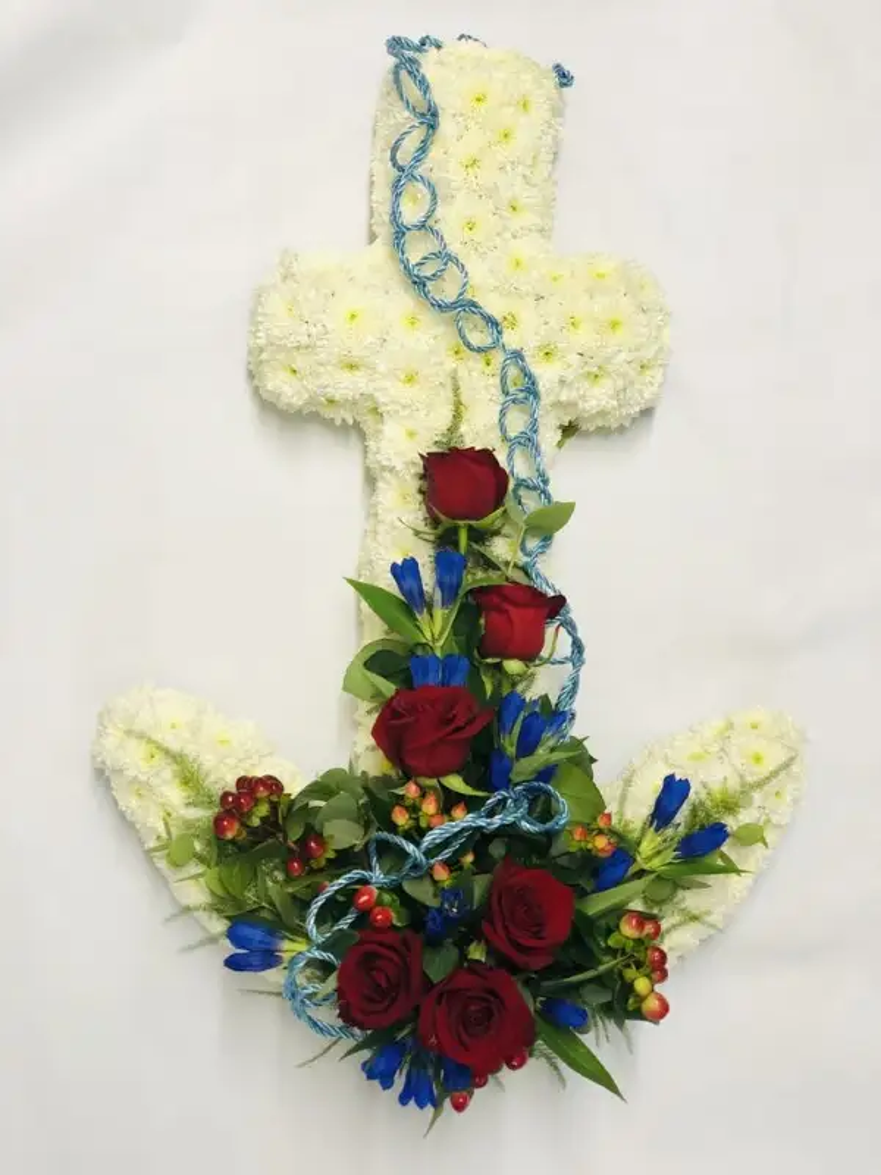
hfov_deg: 28.0
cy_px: 588
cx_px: 440
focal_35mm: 52
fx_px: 1765
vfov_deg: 36.8
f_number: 2.4
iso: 64
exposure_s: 1/50
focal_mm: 6
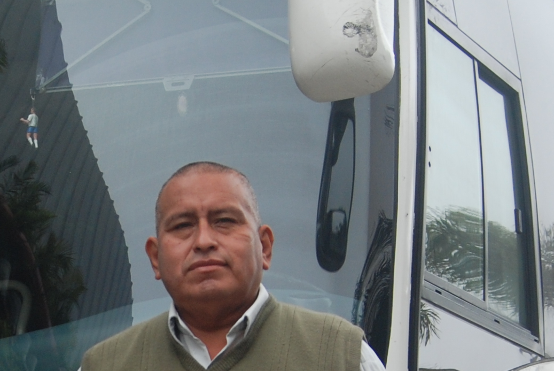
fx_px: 1985
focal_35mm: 129
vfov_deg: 10.6
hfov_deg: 15.7
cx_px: 51
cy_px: 379
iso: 200
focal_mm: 23
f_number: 5
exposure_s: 1/100
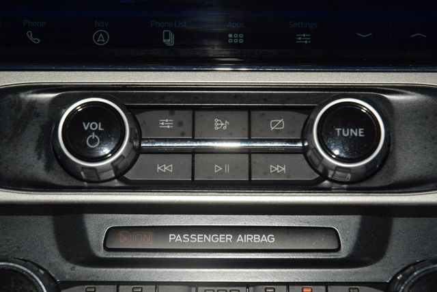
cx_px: 218
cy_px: 146
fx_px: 1275
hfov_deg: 19.5
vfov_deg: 13.0
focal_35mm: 105
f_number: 8
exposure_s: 1/125
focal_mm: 70
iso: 100
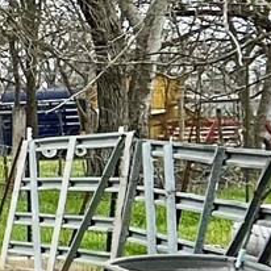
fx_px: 2028
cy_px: 157
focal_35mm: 229
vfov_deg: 7.6
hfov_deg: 5.8
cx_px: -1018
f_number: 1.5
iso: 50
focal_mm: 5.7
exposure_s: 1/4115
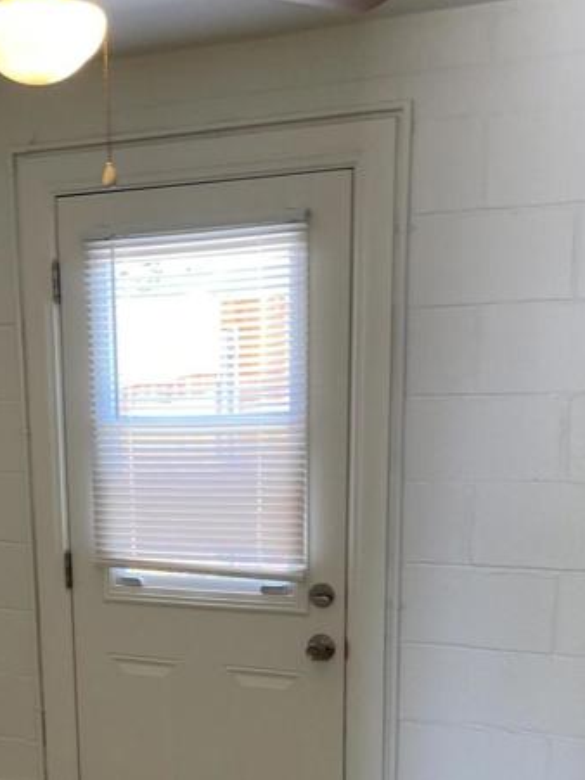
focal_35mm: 59
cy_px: 650
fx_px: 1330
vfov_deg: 31.6
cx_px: 47
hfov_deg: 24.0
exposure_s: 1/120
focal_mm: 4.2
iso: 125
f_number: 1.6
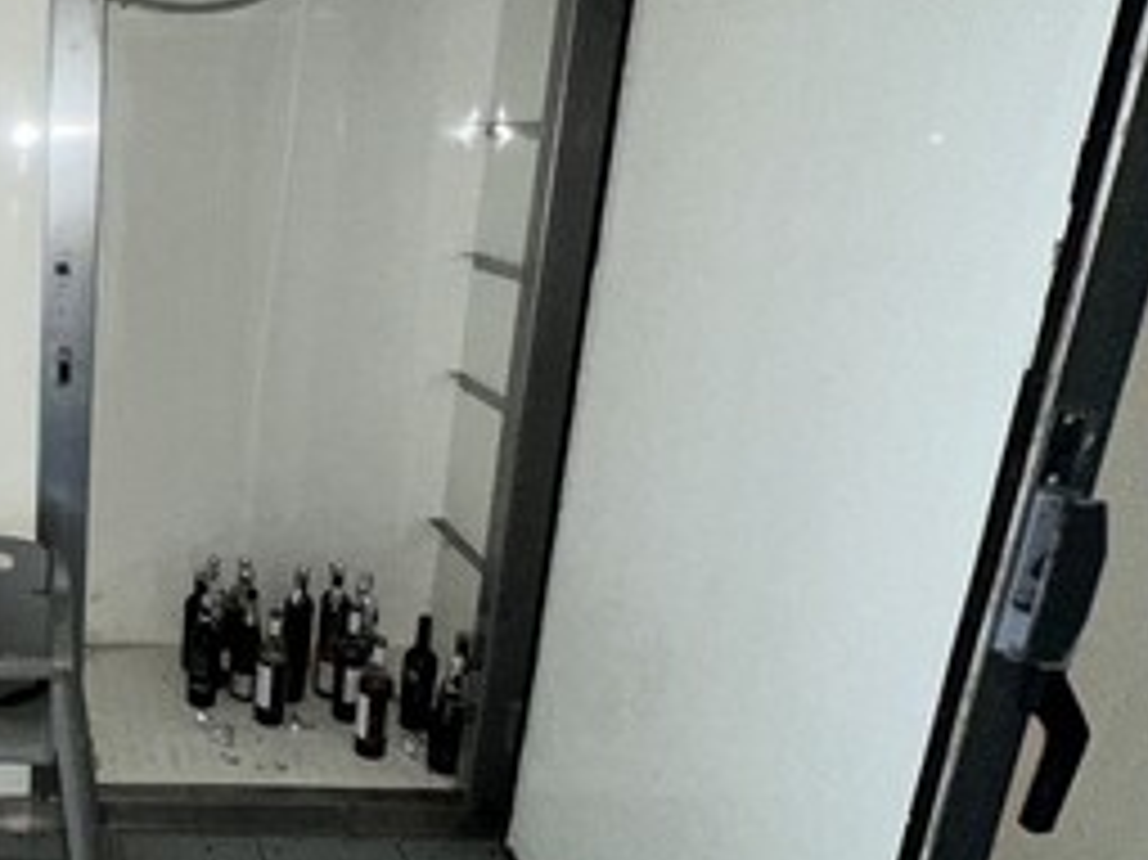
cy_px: 410
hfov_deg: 46.4
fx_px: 1094
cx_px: 0
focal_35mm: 33
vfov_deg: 42.9
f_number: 2.2
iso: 320
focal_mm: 2.22
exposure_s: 1/60
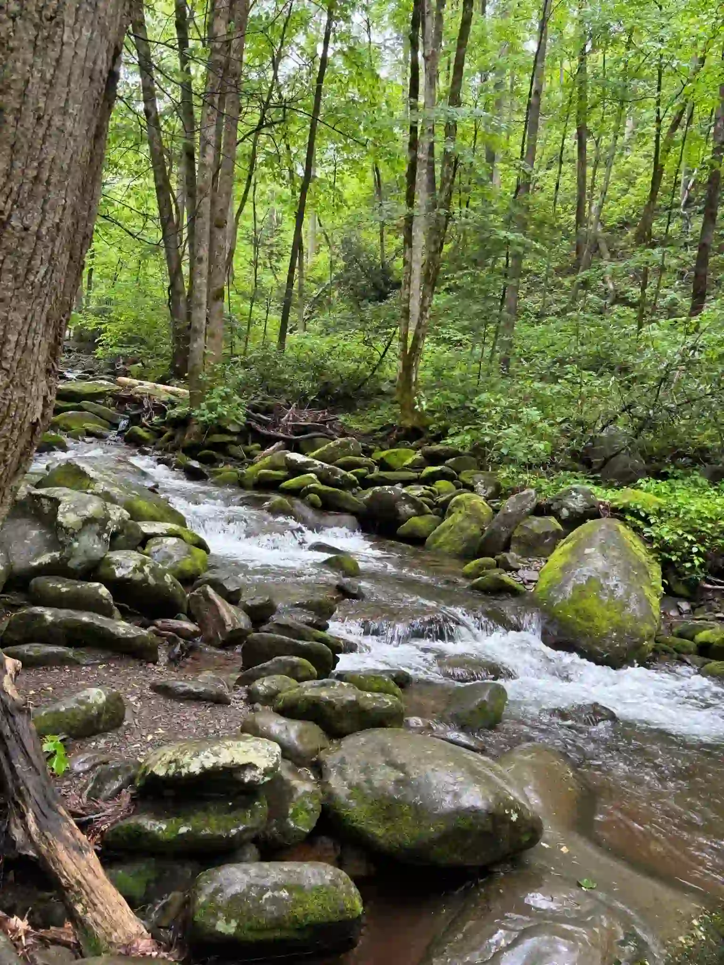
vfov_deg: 67.3
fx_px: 725
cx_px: 362
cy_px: 482
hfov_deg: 53.1
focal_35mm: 26
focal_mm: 5.96
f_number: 1.6
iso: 125
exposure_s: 1/94
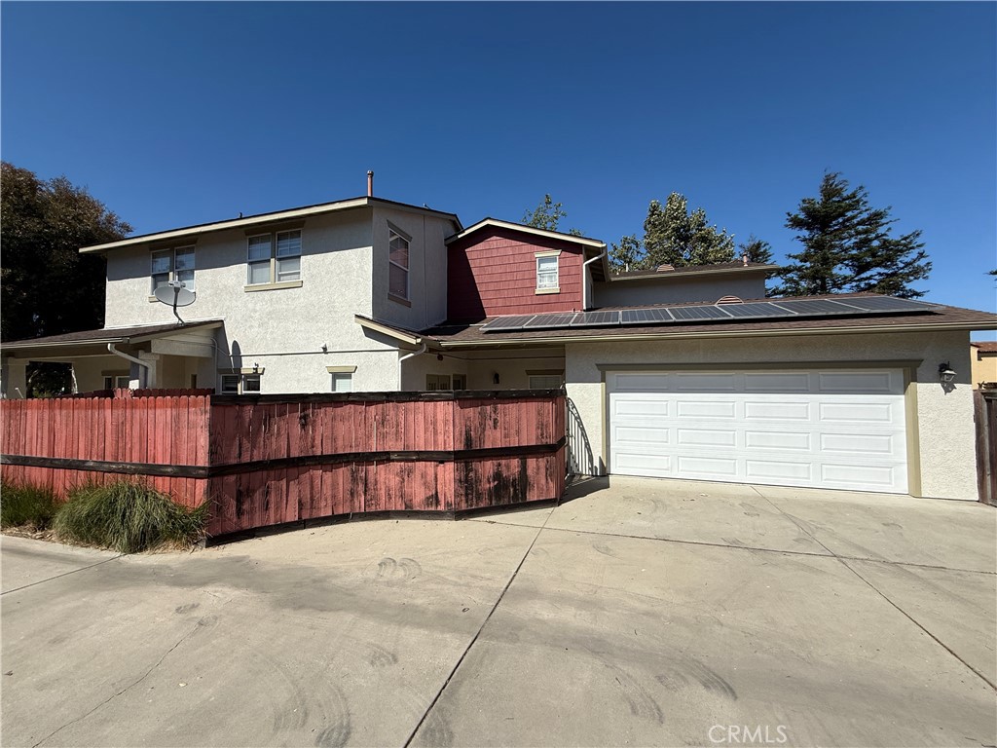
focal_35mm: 14
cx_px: 498
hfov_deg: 102.1
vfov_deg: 85.7
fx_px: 403
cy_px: 374
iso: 50
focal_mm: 2.22
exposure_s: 1/3289
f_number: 2.2
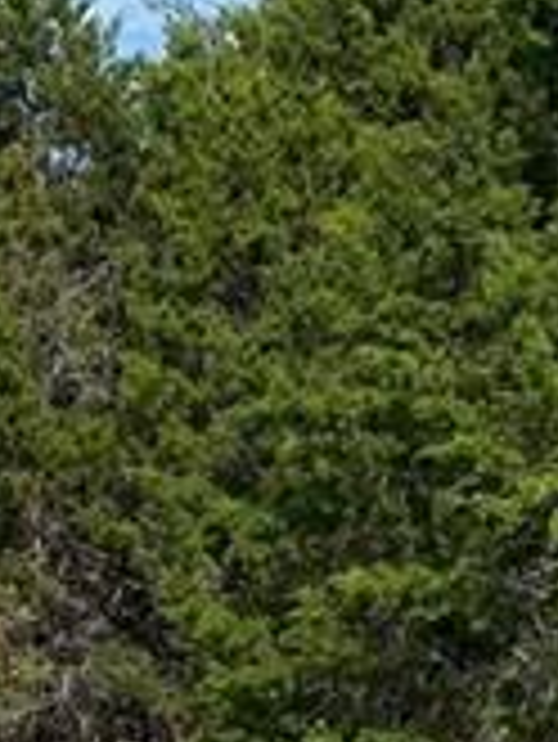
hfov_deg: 12.1
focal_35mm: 121
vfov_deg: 15.4
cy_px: 980
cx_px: 18
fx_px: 2597
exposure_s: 1/2315
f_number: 1.8
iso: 32
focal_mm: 4.25
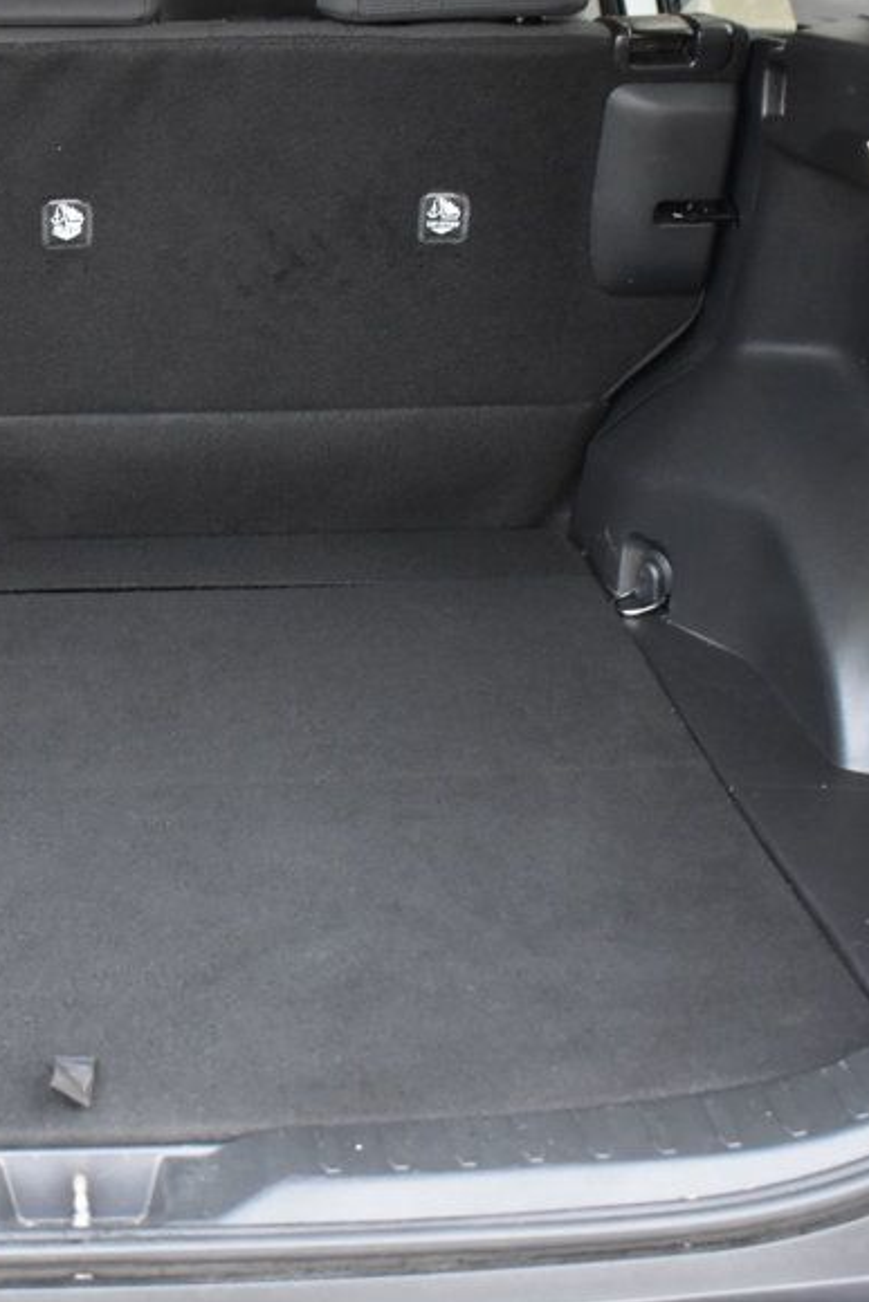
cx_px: 79
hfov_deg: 21.8
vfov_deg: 32.9
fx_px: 2203
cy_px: 563
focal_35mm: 61
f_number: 4.5
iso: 1600
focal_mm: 23
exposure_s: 1/15
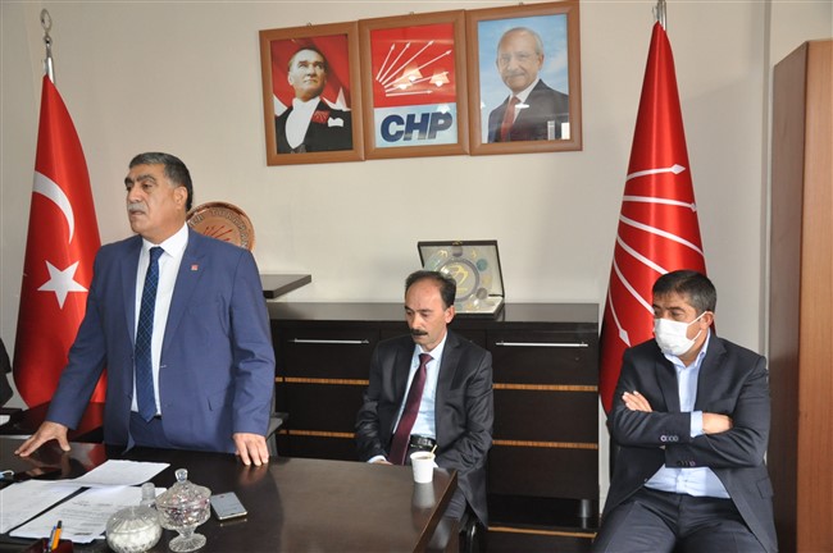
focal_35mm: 33
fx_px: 763
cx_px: 416
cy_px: 276
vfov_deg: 39.9
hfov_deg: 57.3
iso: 1600
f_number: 5
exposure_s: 1/60
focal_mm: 22
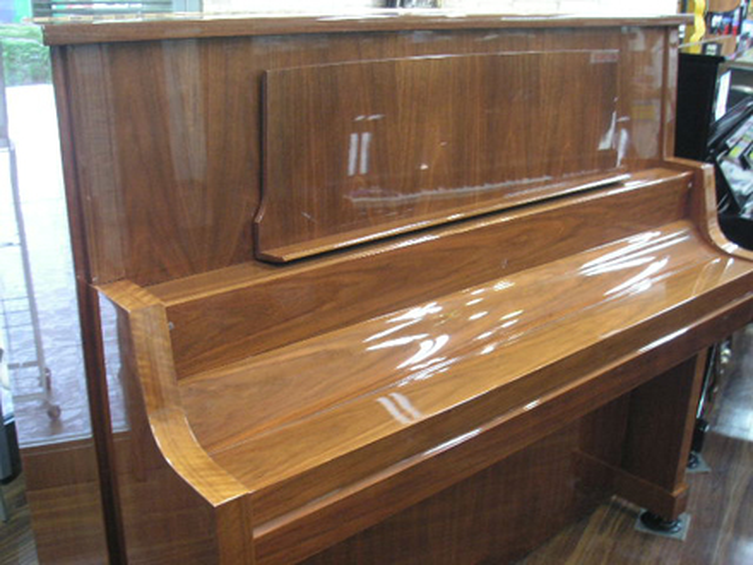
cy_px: 282
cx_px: 376
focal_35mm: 38
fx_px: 827
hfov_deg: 49.0
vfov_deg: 37.7
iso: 100
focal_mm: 6.3
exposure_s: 1/4
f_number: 3.3
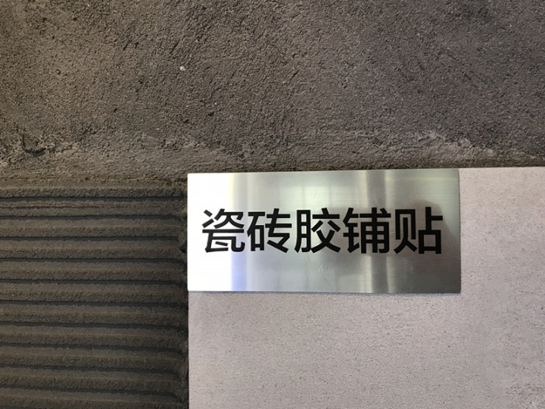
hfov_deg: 63.4
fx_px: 441
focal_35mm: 28
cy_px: 204
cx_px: 272
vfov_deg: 49.7
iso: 32
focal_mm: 3.99
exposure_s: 1/33
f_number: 1.8
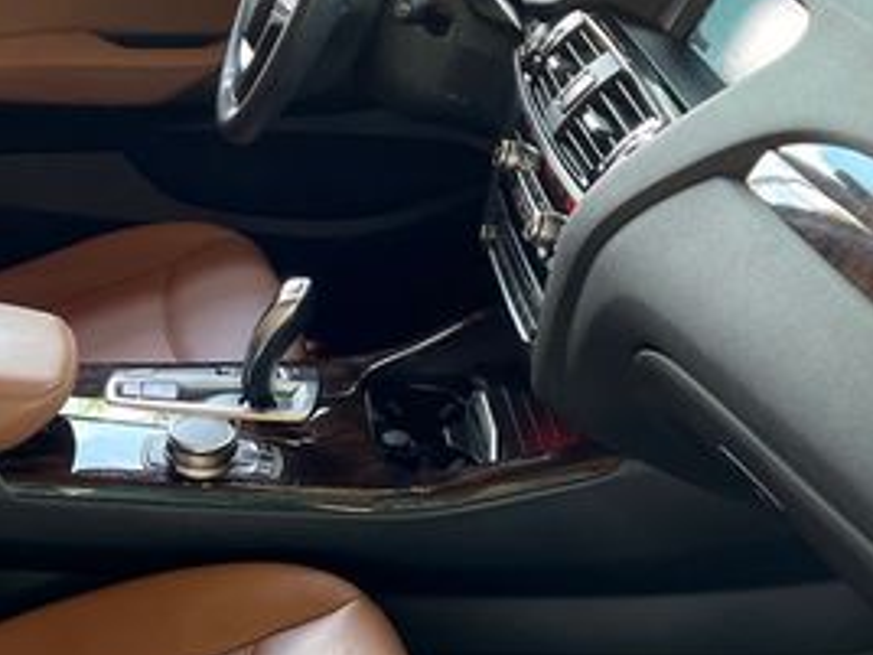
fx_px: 1564
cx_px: 202
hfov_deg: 30.6
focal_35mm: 62
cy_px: 381
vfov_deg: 23.6
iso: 125
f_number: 1.5
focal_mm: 5.7
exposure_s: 1/121
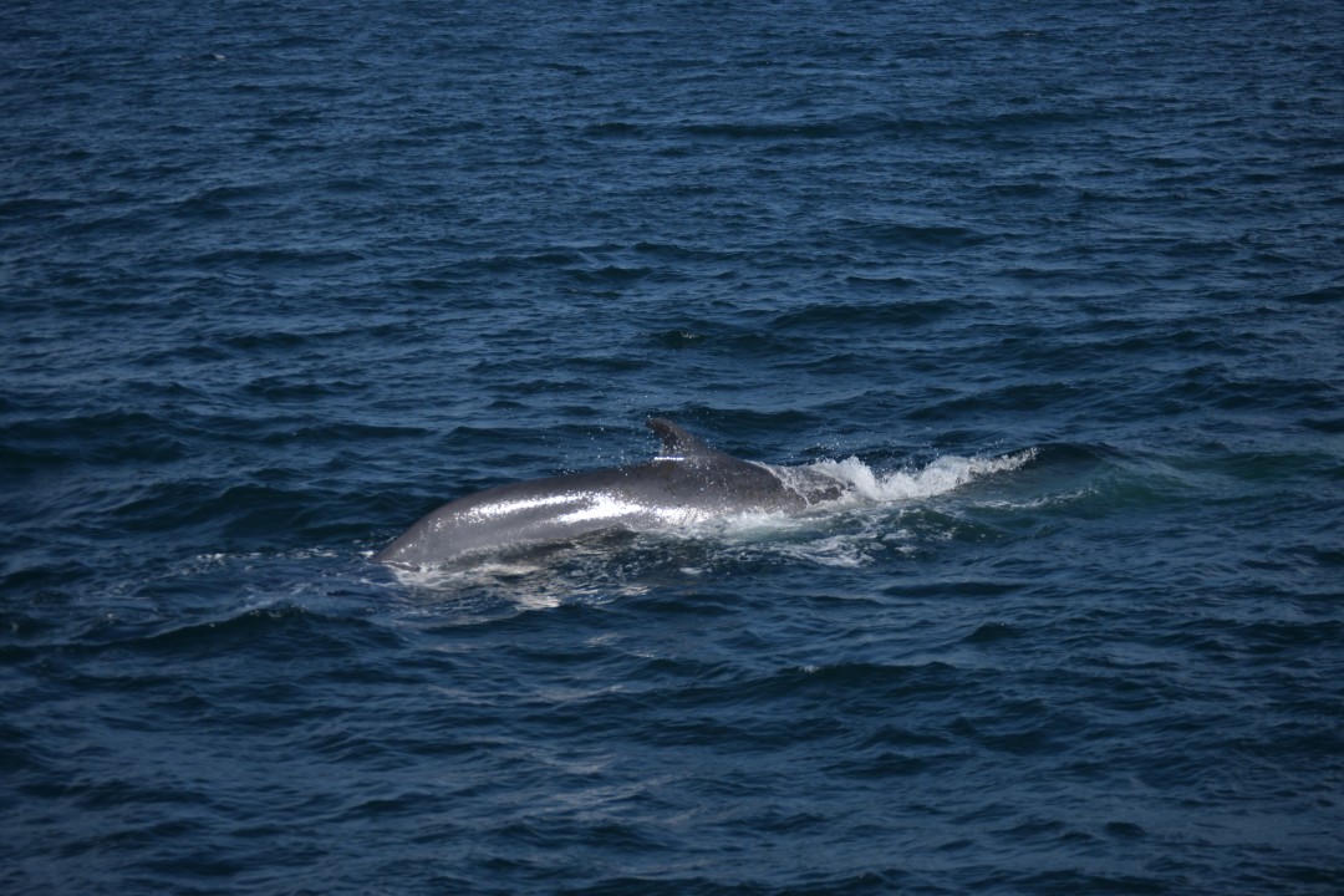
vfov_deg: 12.2
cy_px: 448
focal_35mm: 112
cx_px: 672
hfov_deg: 18.2
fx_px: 4200
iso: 200
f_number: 4.2
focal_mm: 75
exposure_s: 1/4000
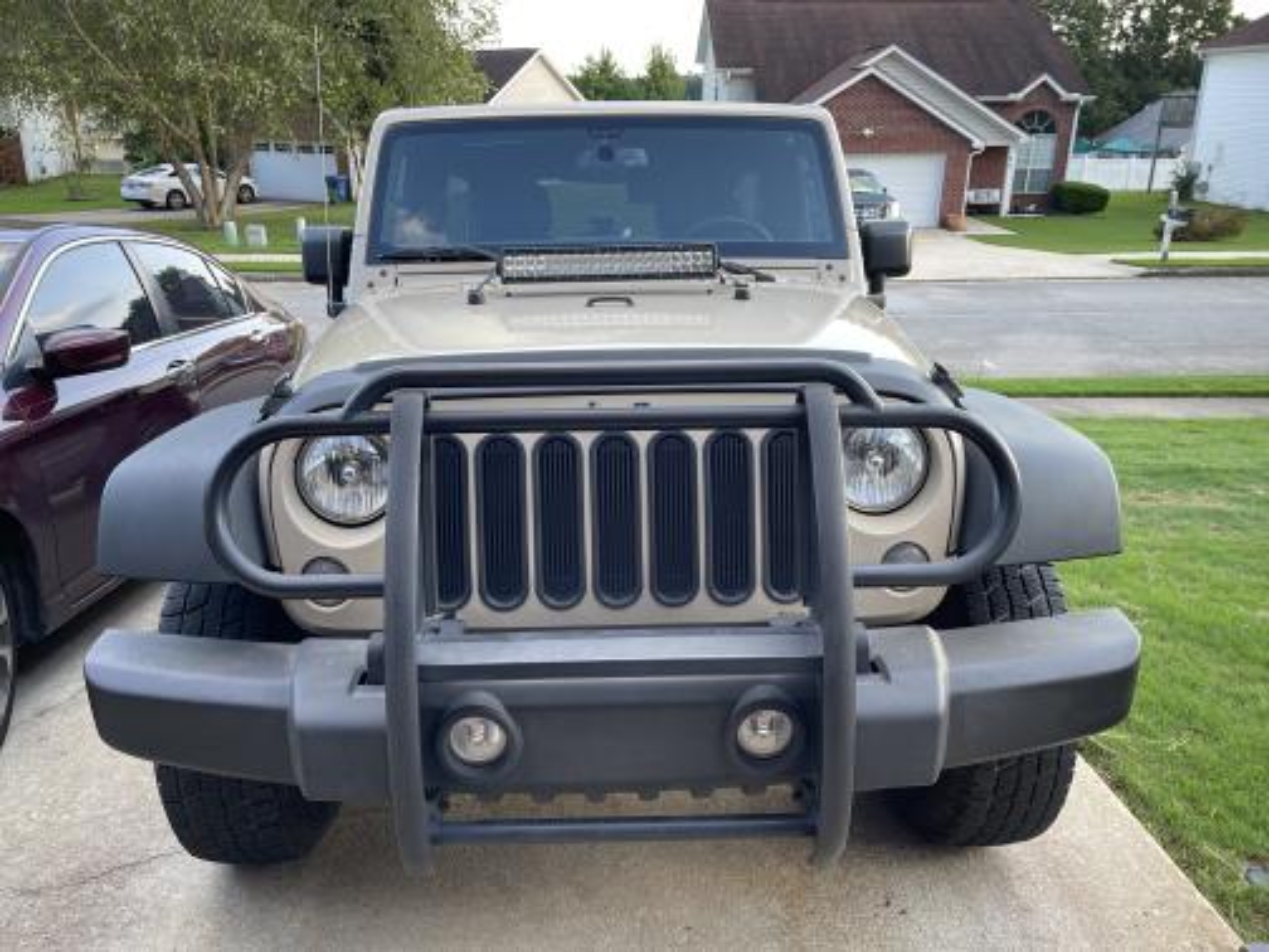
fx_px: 916
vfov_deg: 54.9
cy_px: 476
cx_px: 634
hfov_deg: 69.4
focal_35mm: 25
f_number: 1.6
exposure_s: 1/121
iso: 80
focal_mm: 5.1
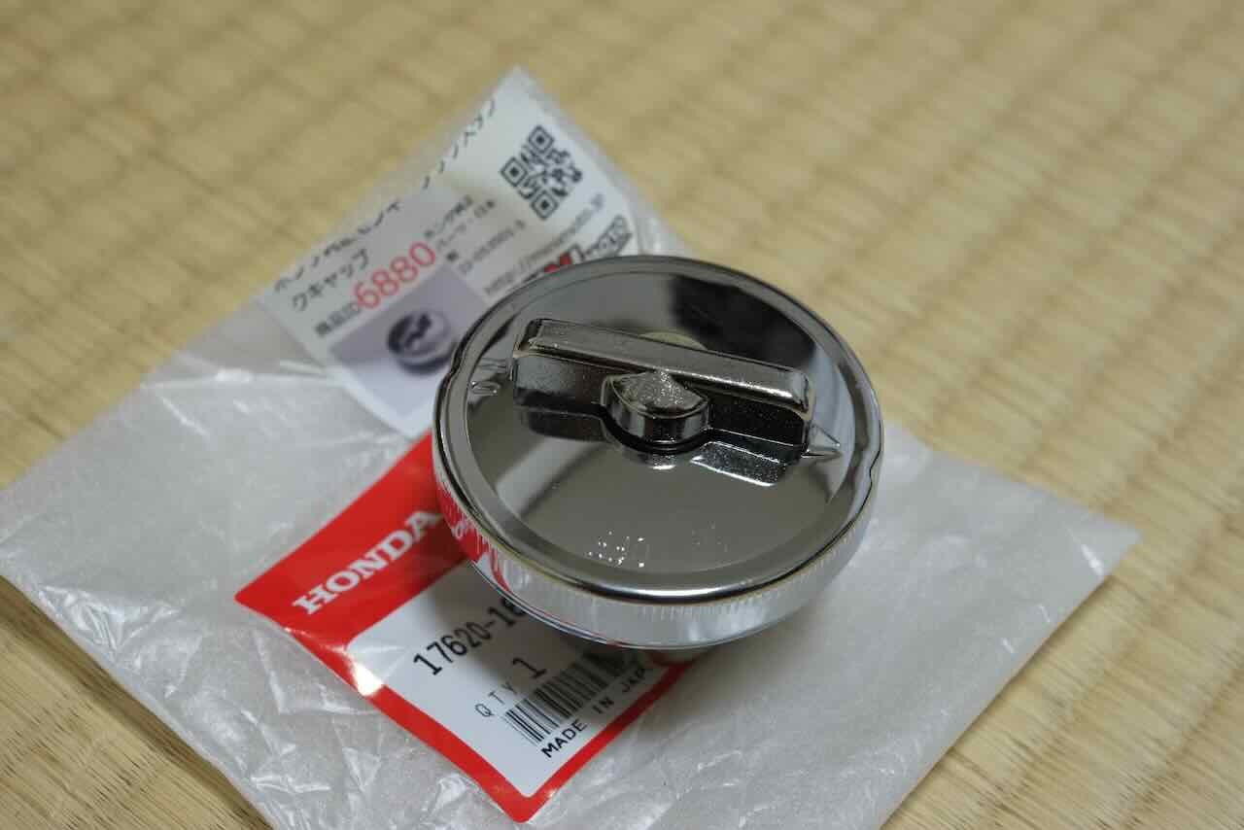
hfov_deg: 37.5
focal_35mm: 53
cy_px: 415
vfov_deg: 25.5
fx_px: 1832
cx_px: 622
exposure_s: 1/28
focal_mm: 35
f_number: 5.6
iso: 1600
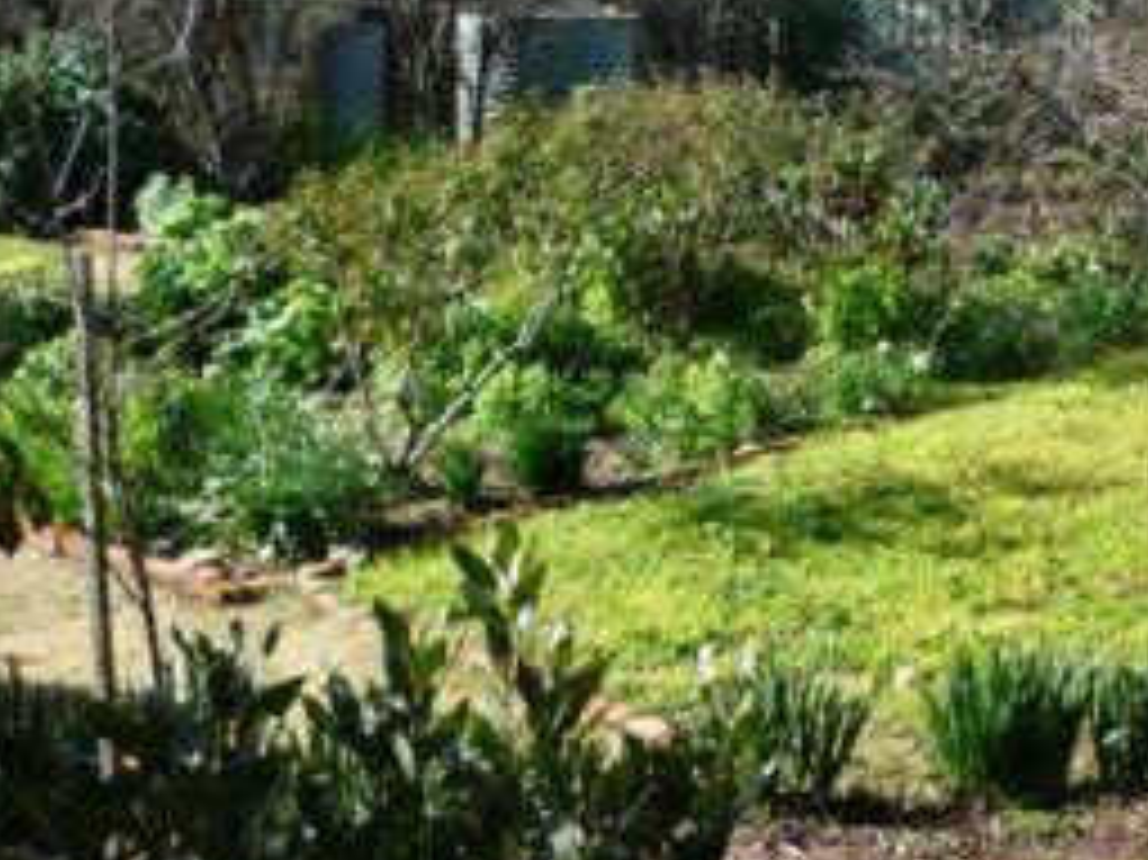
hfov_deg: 32.9
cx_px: 770
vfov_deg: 25.0
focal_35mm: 58
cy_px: 234
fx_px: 1923
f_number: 2.8
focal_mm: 5.5
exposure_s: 1/400
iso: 80
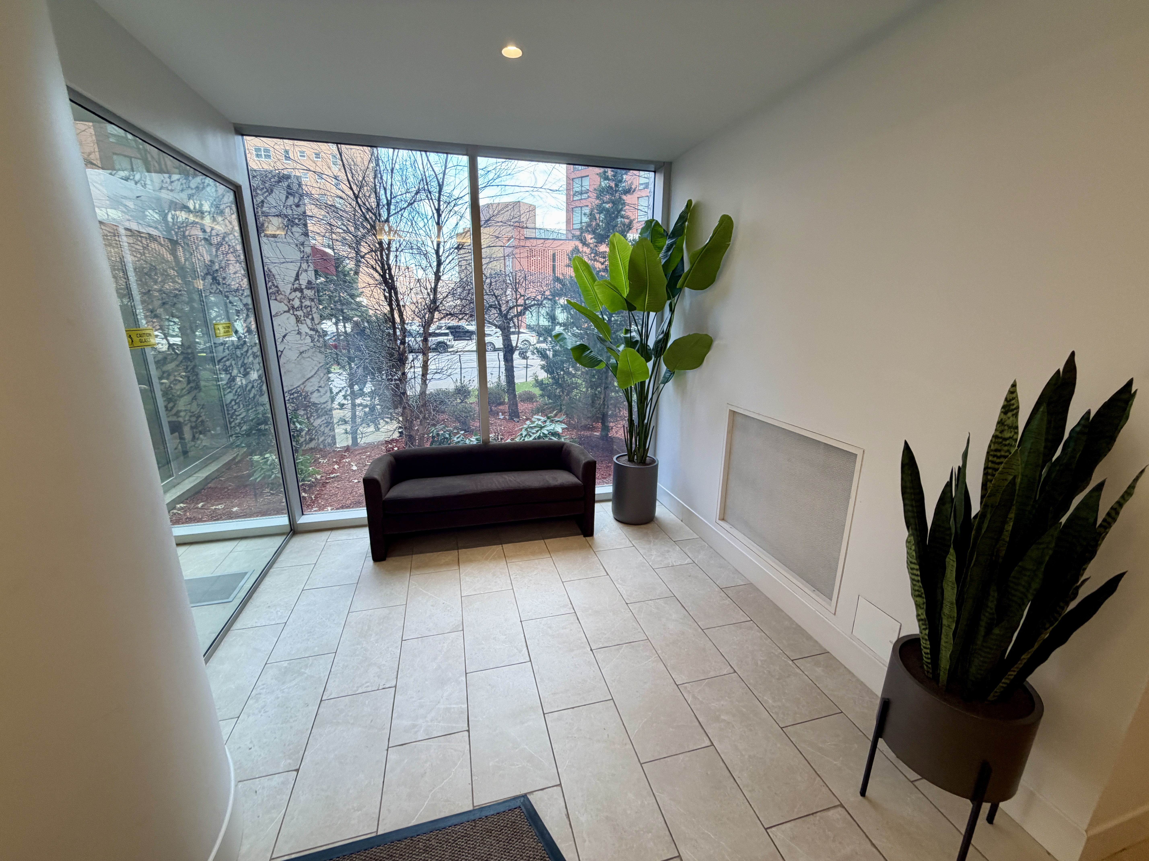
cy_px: 430
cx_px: 574
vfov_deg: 85.7
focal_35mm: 14
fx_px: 465
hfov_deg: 102.1
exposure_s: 1/120
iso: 125
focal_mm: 2.22
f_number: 2.2
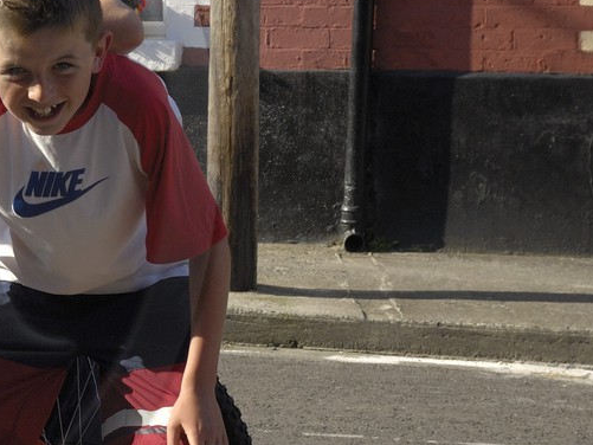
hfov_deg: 14.4
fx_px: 2210
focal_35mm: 129
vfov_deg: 11.5
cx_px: -271
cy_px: 159
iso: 100
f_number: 7.1
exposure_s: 1/250
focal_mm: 28
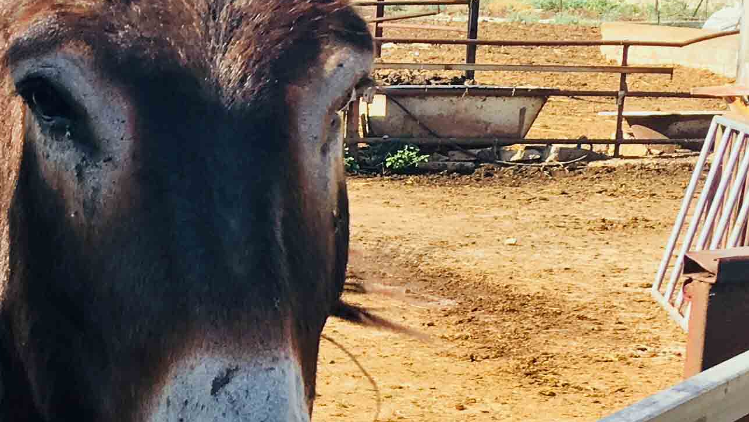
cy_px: 446
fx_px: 1966
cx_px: -65
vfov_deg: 12.1
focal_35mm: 99
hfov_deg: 20.6
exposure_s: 1/732
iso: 25
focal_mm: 4.15
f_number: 2.2
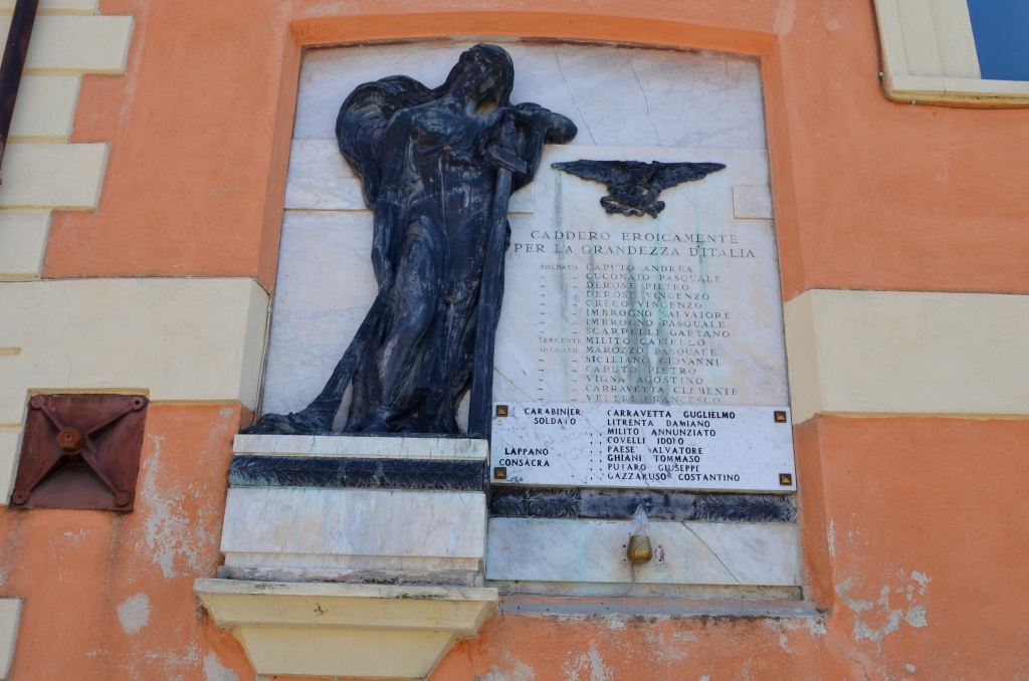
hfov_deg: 49.6
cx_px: 514
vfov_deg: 34.1
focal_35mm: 39
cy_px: 340
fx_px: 1112
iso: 160
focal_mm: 26
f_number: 8
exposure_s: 1/250
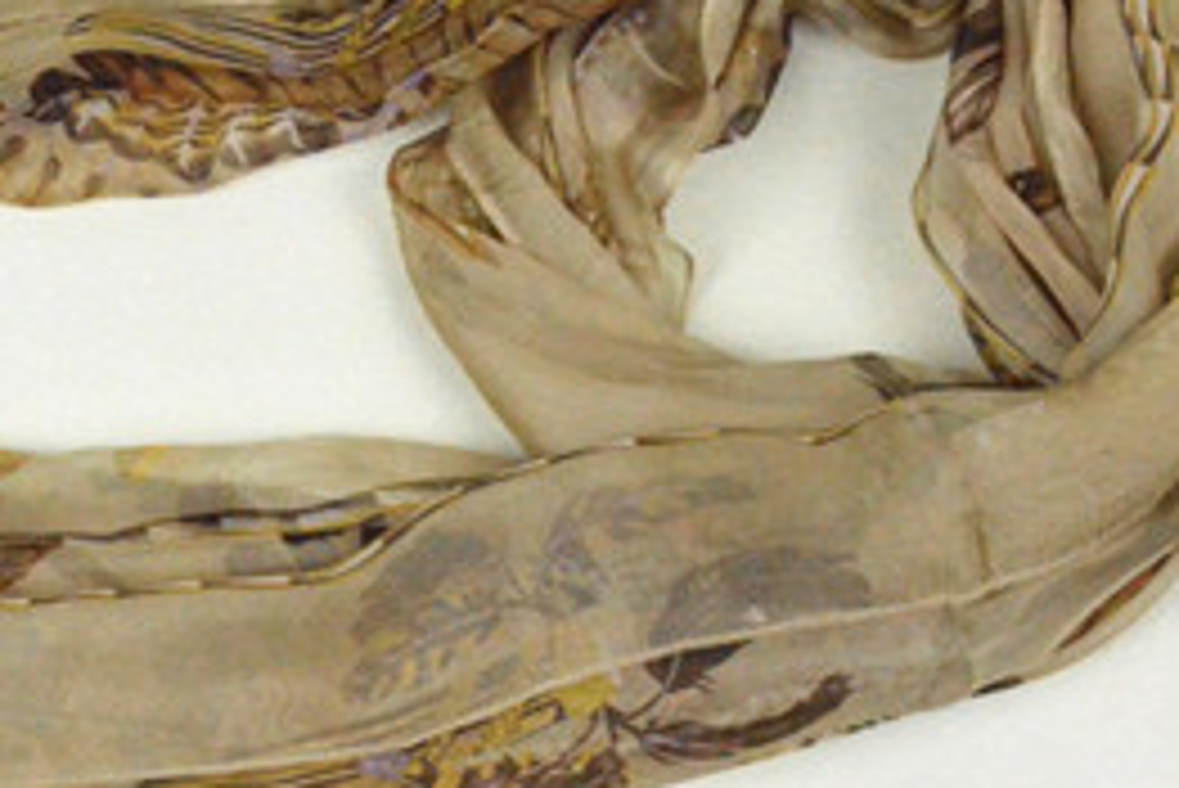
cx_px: 153
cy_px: 293
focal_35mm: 77
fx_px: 2521
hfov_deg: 25.6
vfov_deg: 17.7
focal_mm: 27
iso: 6400
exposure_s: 1/500
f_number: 11
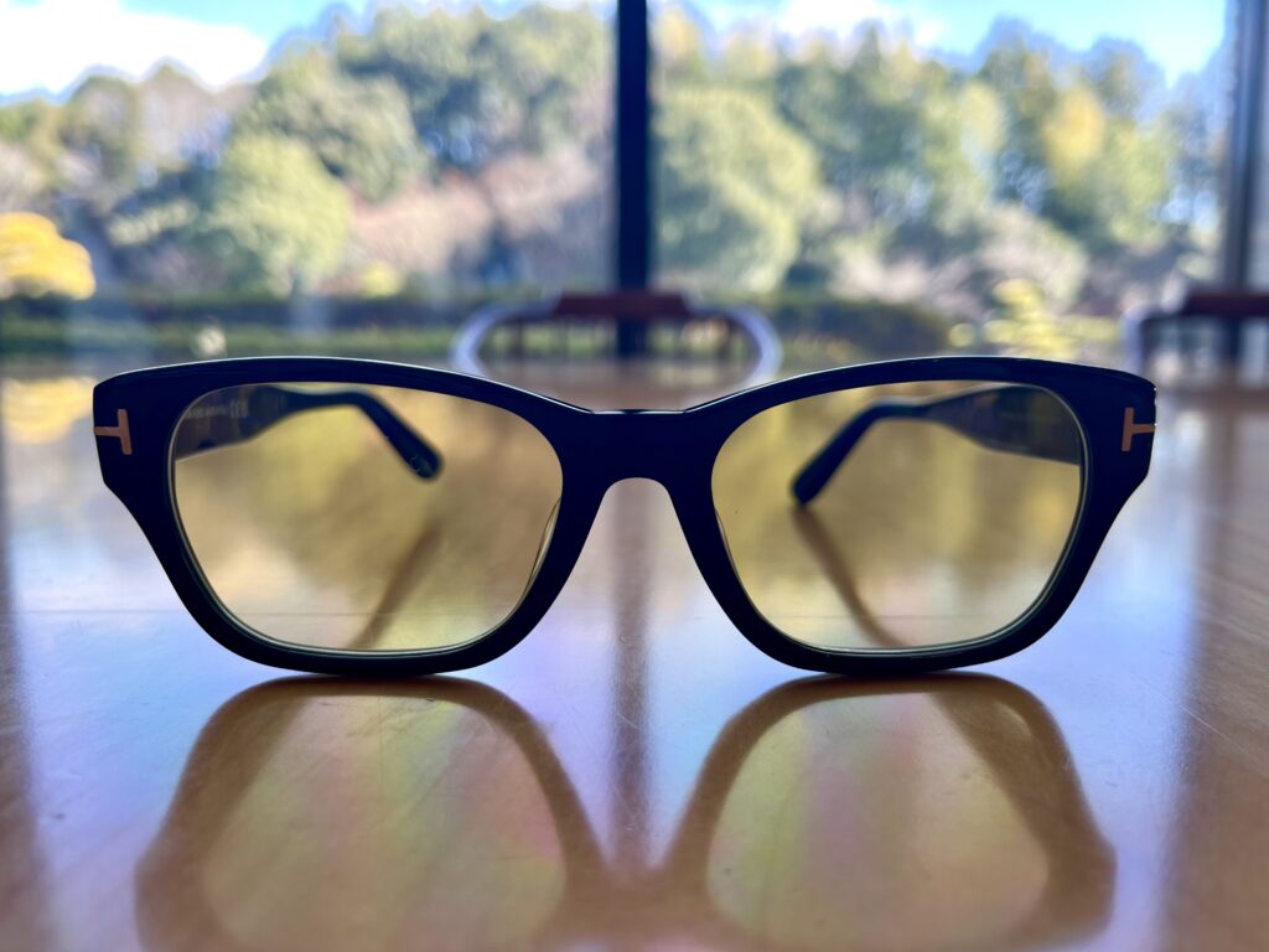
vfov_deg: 53.1
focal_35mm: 26
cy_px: 476
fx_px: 953
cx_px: 634
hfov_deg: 67.3
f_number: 1.6
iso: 32
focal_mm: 5.1
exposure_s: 1/134
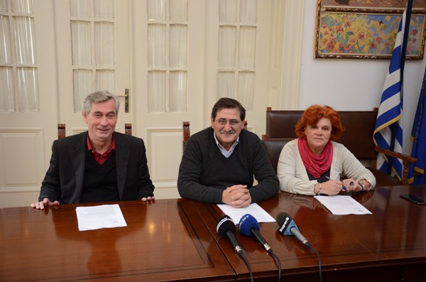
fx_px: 443
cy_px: 141
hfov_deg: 51.4
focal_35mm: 38
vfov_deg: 35.3
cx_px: 213
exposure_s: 1/80
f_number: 4
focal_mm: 25
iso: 1250
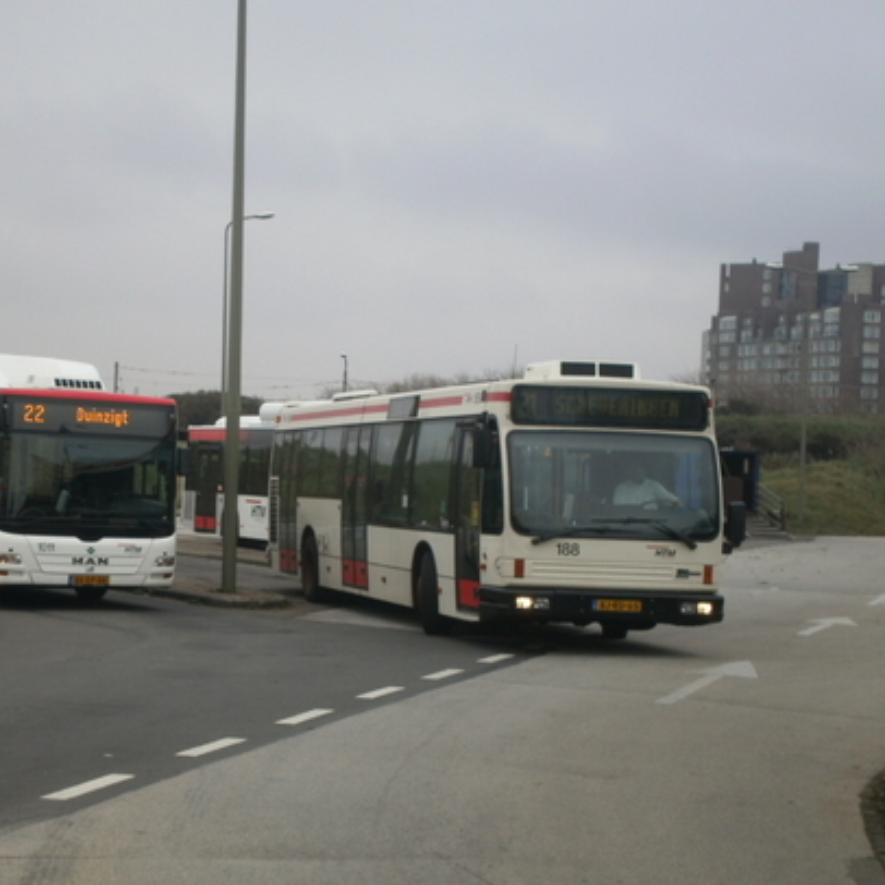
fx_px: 2227
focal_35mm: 77
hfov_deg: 22.4
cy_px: 477
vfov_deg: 22.5
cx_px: 288
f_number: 5.9
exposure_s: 1/125
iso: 100
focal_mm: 10.3
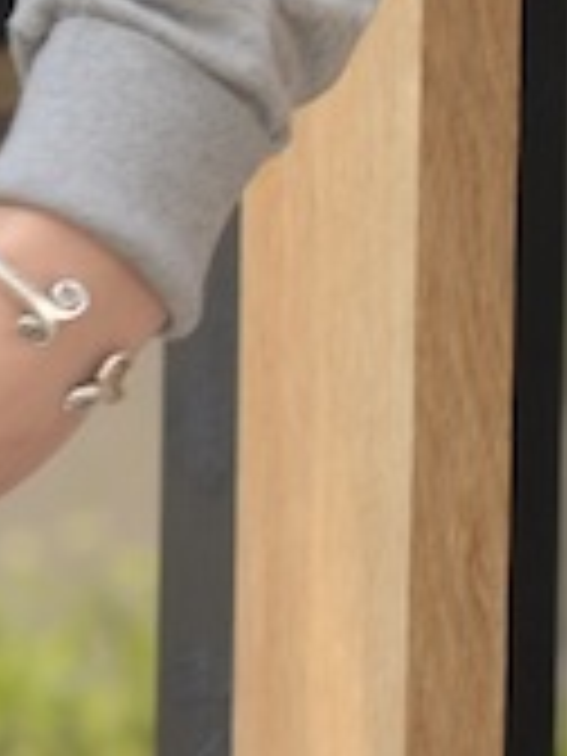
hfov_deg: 2.0
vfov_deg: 2.6
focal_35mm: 746
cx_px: -688
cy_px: -783
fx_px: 16291
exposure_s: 1/80
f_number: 2.2
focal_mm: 85
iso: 125
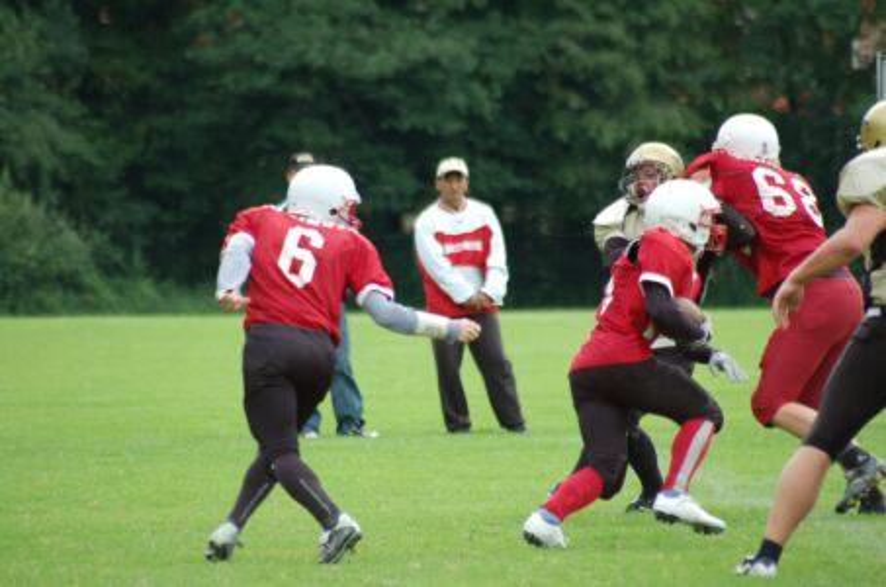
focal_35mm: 360
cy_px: 294
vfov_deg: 3.8
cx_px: 443
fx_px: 8841
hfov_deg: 5.7
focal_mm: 240
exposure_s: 1/500
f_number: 5.3
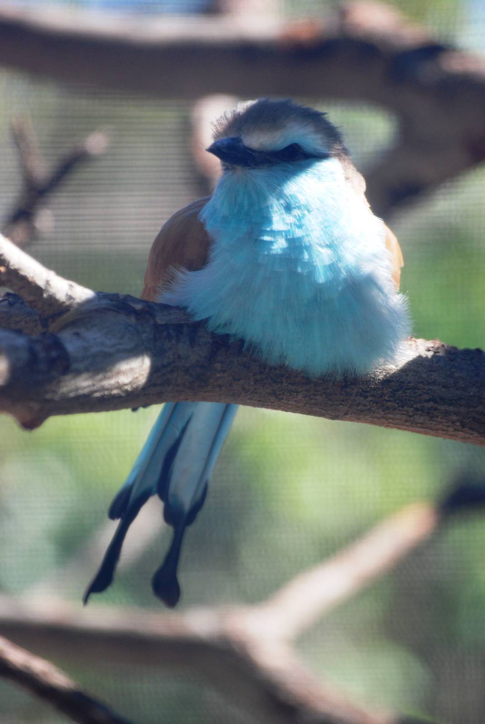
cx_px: 242
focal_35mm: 330
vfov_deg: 6.2
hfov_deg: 4.2
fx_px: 6650
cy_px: 362
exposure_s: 1/400
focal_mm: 220
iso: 400
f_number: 5.3
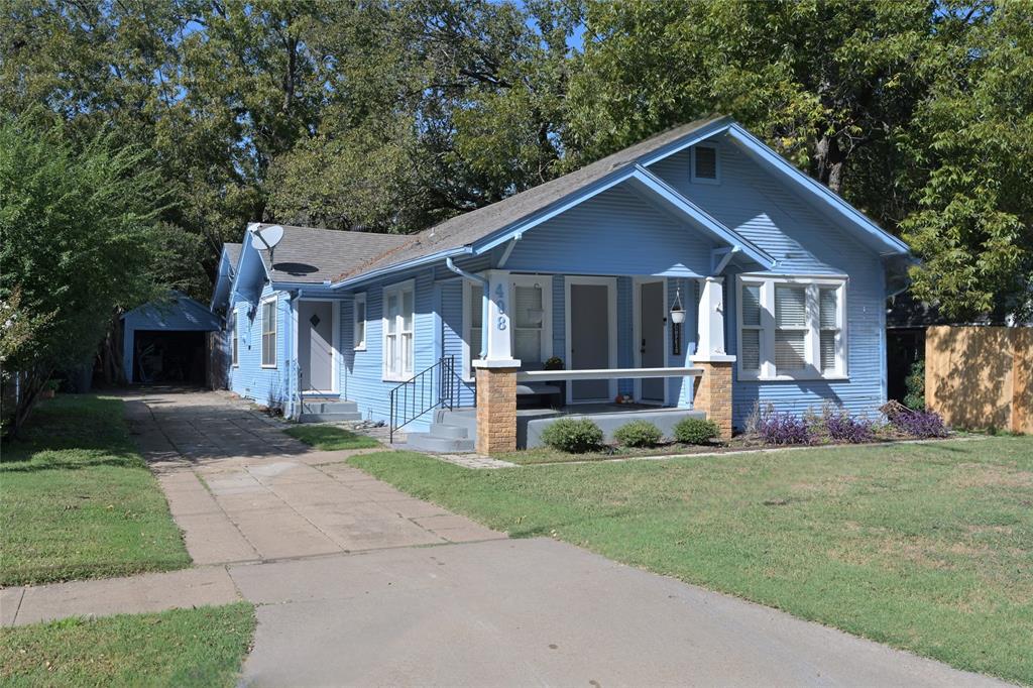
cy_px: 344
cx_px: 516
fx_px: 861
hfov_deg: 61.9
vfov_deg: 43.6
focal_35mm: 30
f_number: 11
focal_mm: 30
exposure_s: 1/500
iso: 200
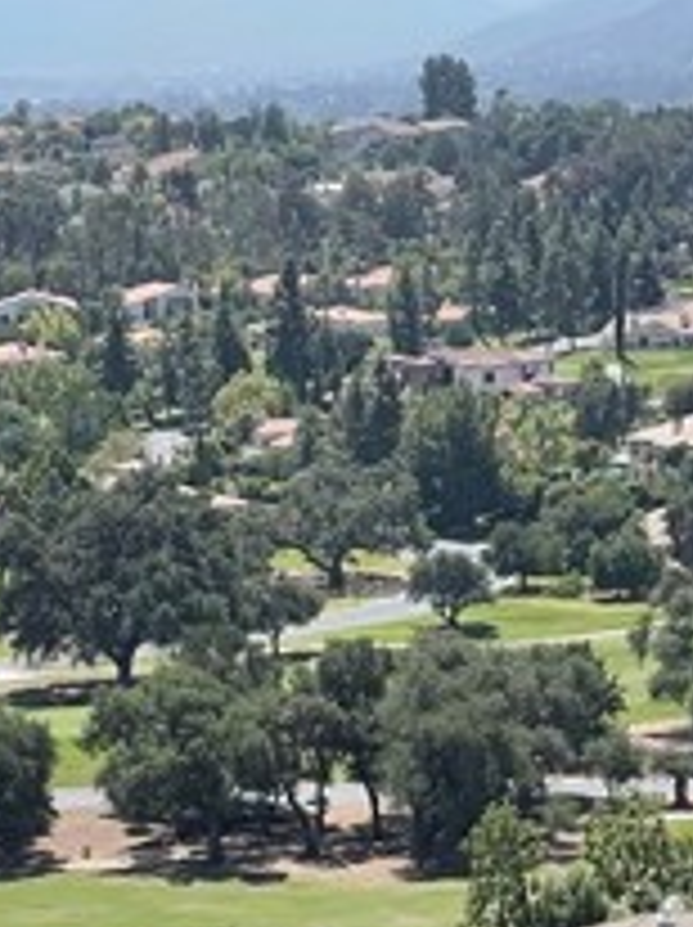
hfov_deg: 7.4
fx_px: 5323
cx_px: -63
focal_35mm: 199
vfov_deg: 9.7
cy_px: 1359
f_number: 2.2
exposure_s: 1/935
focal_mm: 7.5
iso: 20
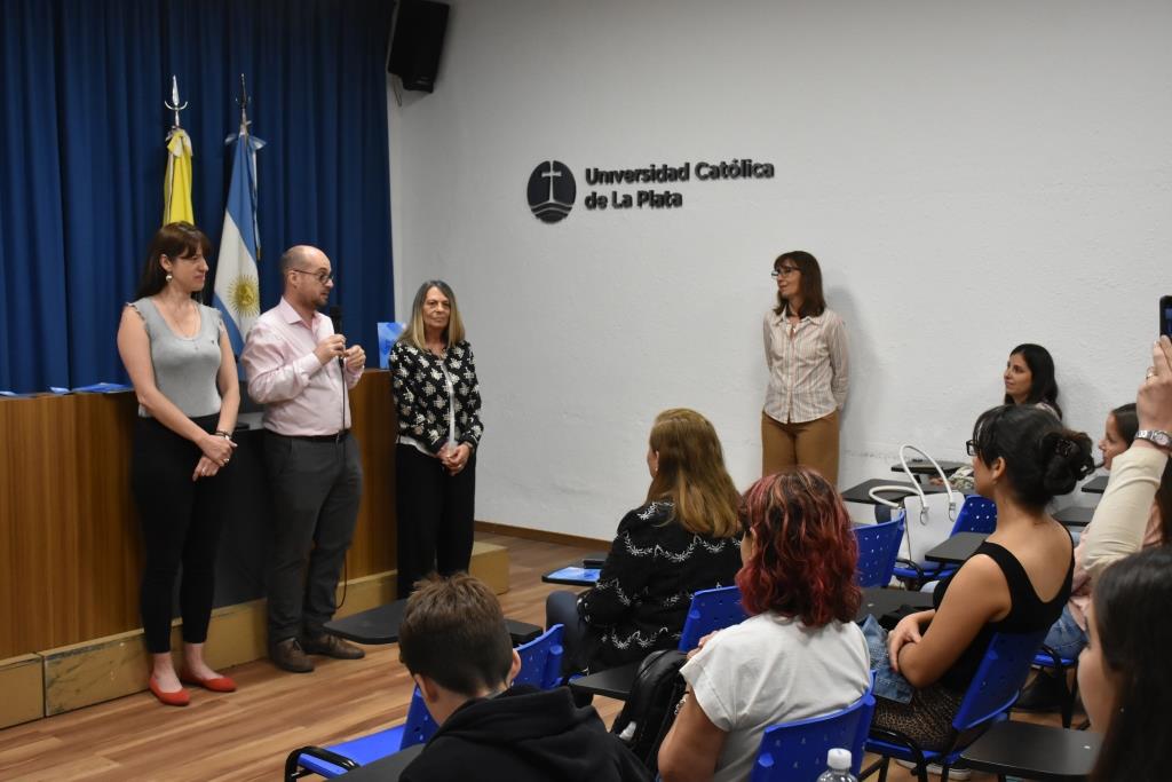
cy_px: 391
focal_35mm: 40
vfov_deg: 33.0
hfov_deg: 47.9
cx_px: 586
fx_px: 1319
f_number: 7.1
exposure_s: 1/200
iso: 3200
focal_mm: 27
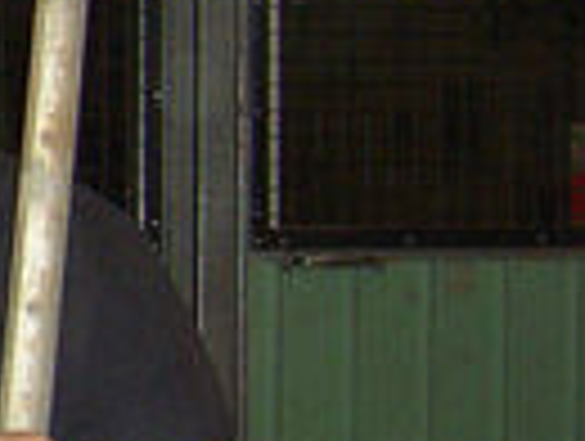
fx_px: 3251
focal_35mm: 192
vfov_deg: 7.8
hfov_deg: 9.3
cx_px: -760
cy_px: 256
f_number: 2.8
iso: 200
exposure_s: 1/125
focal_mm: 8
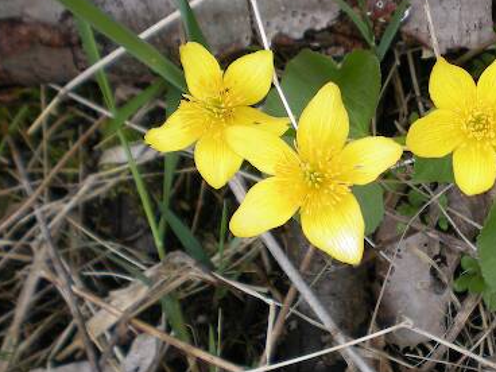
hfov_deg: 30.5
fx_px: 888
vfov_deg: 23.6
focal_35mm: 62
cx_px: 391
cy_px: 152
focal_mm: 6.3
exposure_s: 1/130
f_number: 3.1
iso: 64
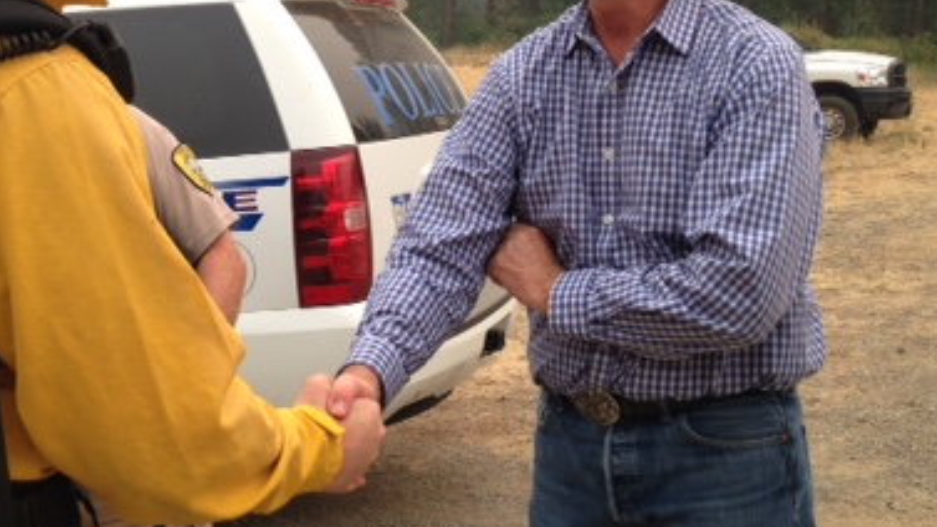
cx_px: 425
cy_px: 147
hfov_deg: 34.3
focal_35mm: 61
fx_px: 1515
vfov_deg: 19.6
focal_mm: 4.12
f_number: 2.4
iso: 50
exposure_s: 1/390
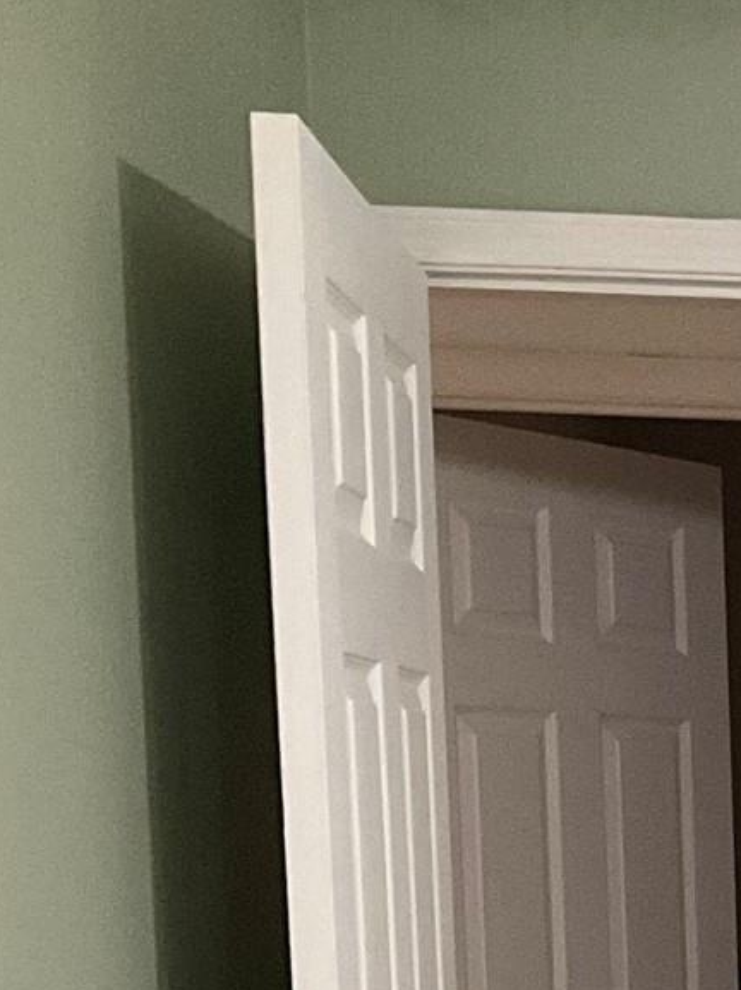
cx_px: 1636
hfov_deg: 12.2
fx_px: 2943
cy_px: 1177
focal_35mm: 103
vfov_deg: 18.2
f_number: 1.8
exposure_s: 1/60
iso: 160
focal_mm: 3
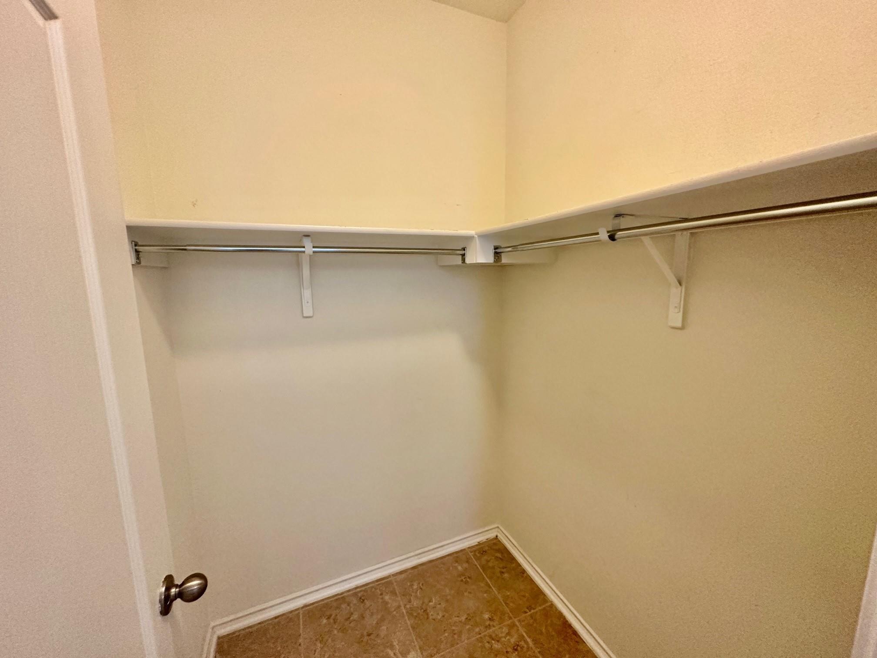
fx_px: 355
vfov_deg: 85.7
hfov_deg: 102.1
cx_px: 438
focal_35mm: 14
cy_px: 329
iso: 320
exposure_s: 1/60
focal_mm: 2.22
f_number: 2.2
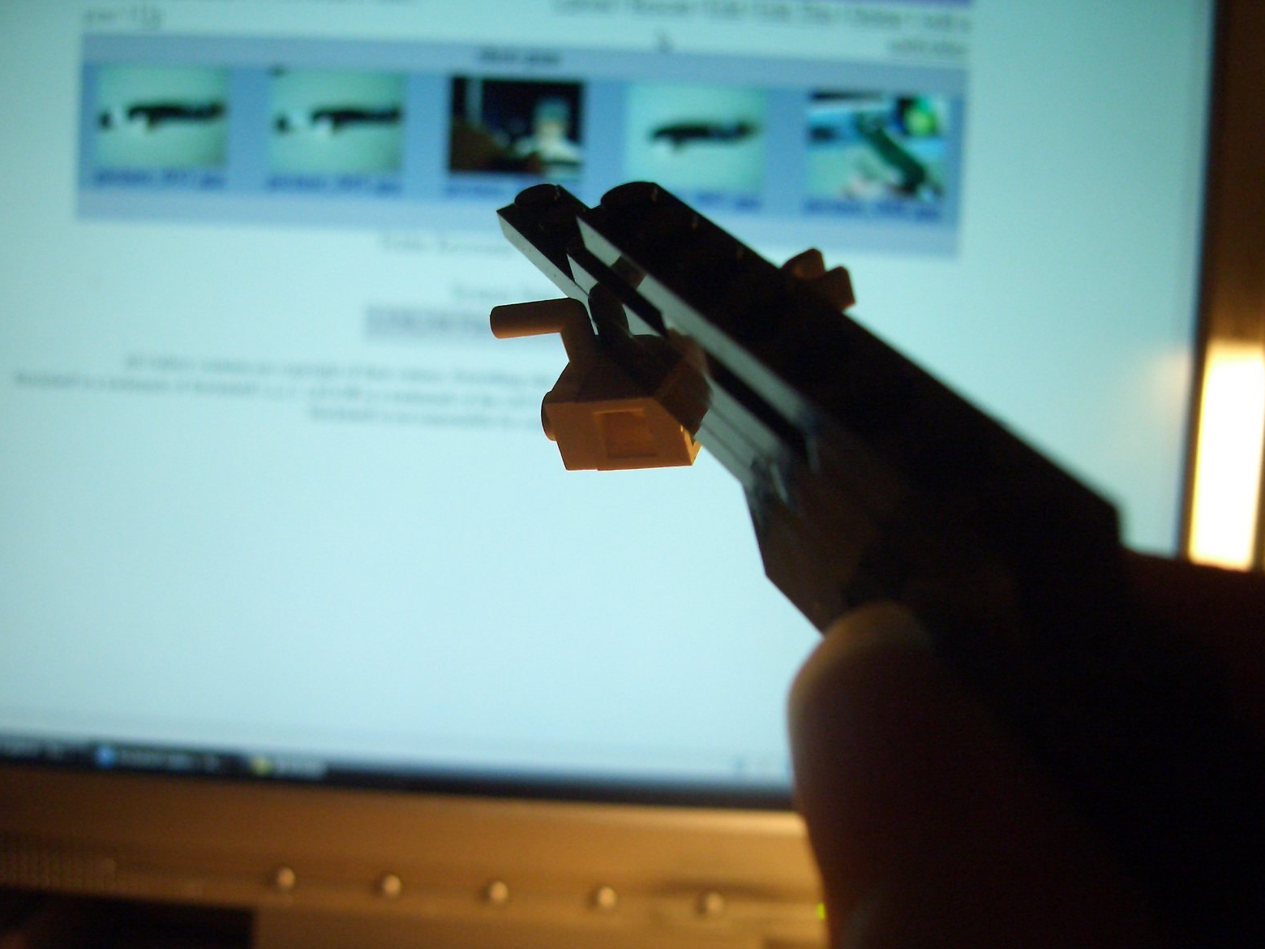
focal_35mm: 40
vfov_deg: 36.0
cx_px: 632
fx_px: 1462
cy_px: 473
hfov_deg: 46.8
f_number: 2.8
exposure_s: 1/60
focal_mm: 8
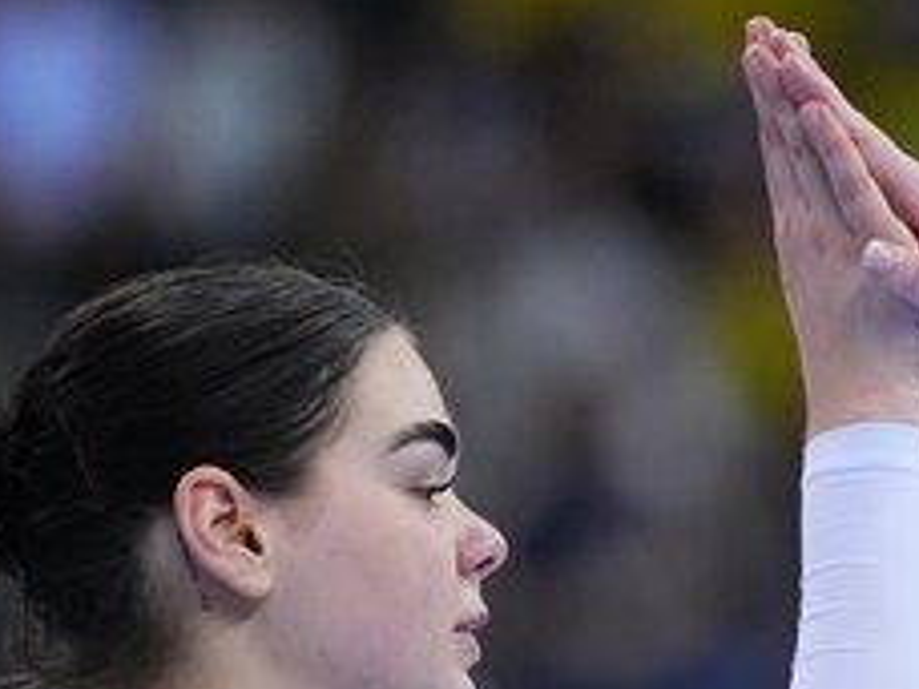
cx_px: 1137
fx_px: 26814
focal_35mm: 1010
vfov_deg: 1.5
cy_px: 925
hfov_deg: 2.0
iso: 4000
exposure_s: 1/1600
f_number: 2.8
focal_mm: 300
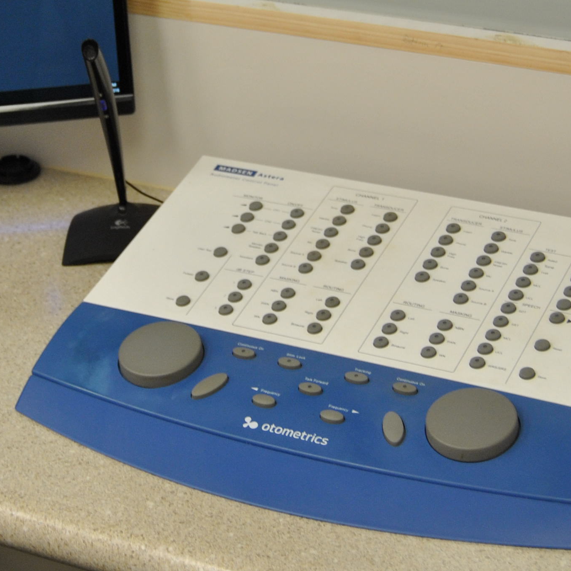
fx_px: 1904
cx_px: 165
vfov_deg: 17.0
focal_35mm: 102
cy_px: 154
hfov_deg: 17.0
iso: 250
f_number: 4
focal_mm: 28
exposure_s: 1/30
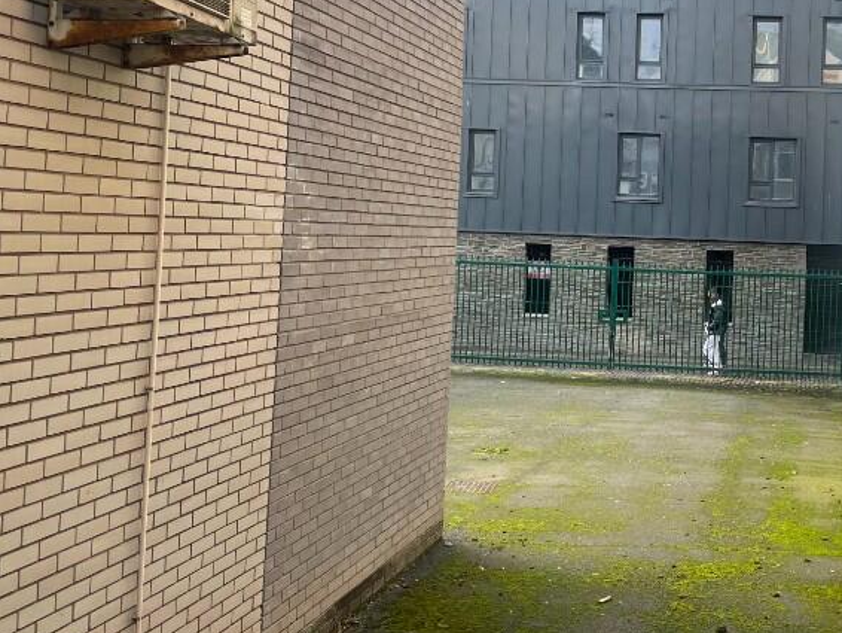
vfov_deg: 30.7
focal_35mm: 47
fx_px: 1144
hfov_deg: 38.7
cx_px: 689
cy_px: 222
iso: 32
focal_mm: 4.2
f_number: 1.6
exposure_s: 1/349
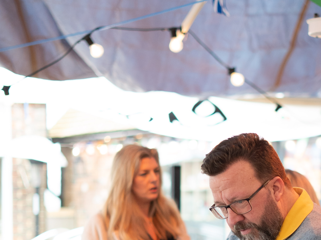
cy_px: 231
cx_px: 258
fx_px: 1113
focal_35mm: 120
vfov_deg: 12.2
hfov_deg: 16.3
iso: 1250
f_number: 1.8
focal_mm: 50
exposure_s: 1/640
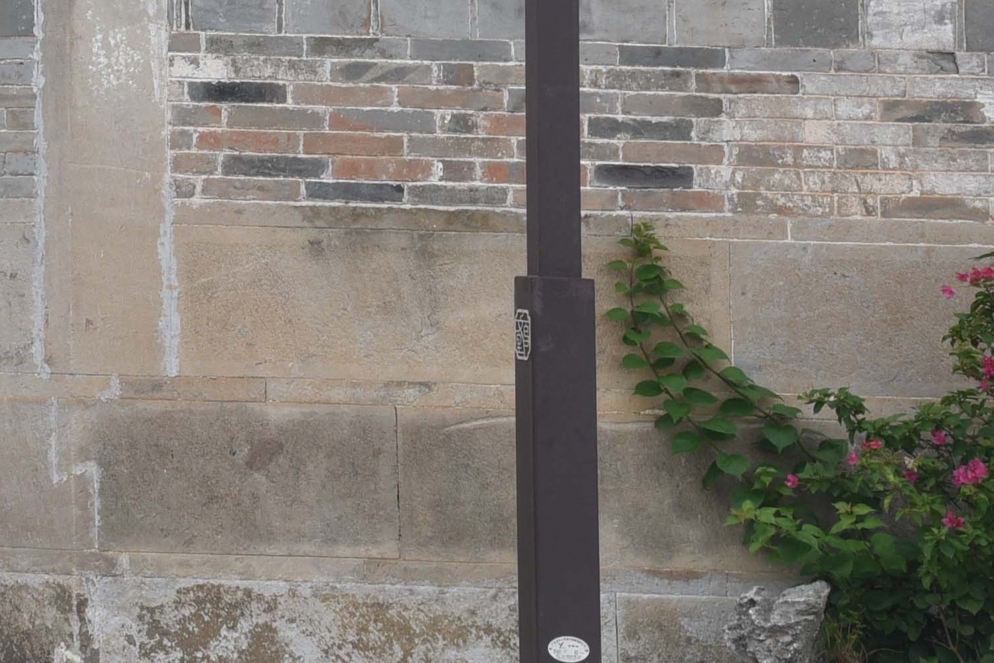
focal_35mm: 201
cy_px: -301
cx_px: -921
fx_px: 5551
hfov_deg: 9.6
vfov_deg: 6.8
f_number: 8
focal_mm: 50
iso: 250
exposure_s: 1/250
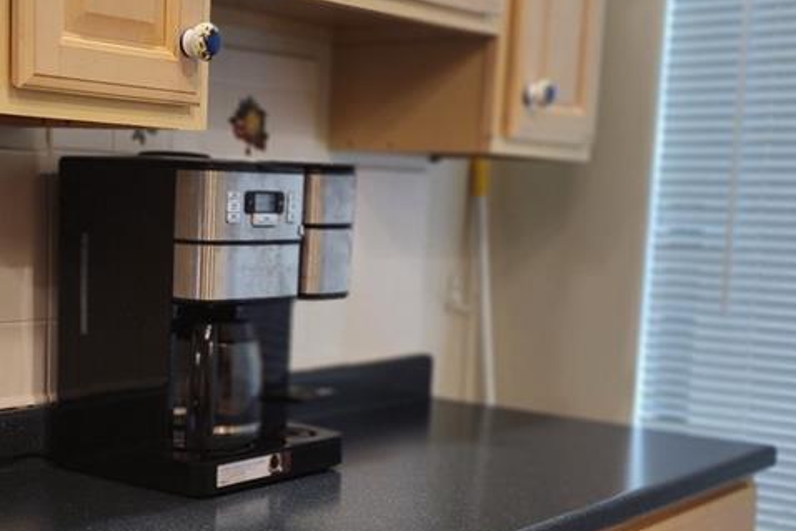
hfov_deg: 33.0
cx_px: 243
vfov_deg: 22.5
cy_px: 370
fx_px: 1327
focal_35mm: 60
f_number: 1.8
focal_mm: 6.4
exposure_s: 1/120
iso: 200
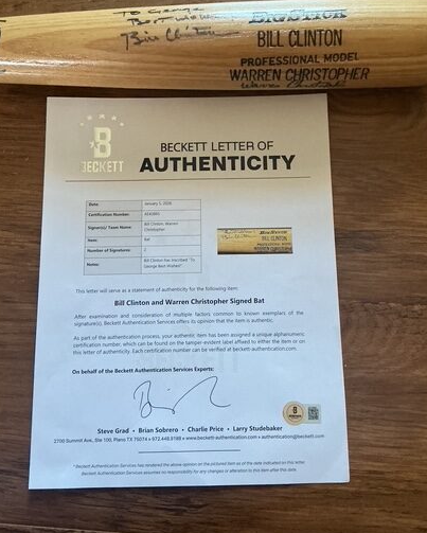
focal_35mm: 36
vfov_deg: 49.9
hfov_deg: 41.2
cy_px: 208
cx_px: 215
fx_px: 568
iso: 250
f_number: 1.8
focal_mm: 3
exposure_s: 1/60
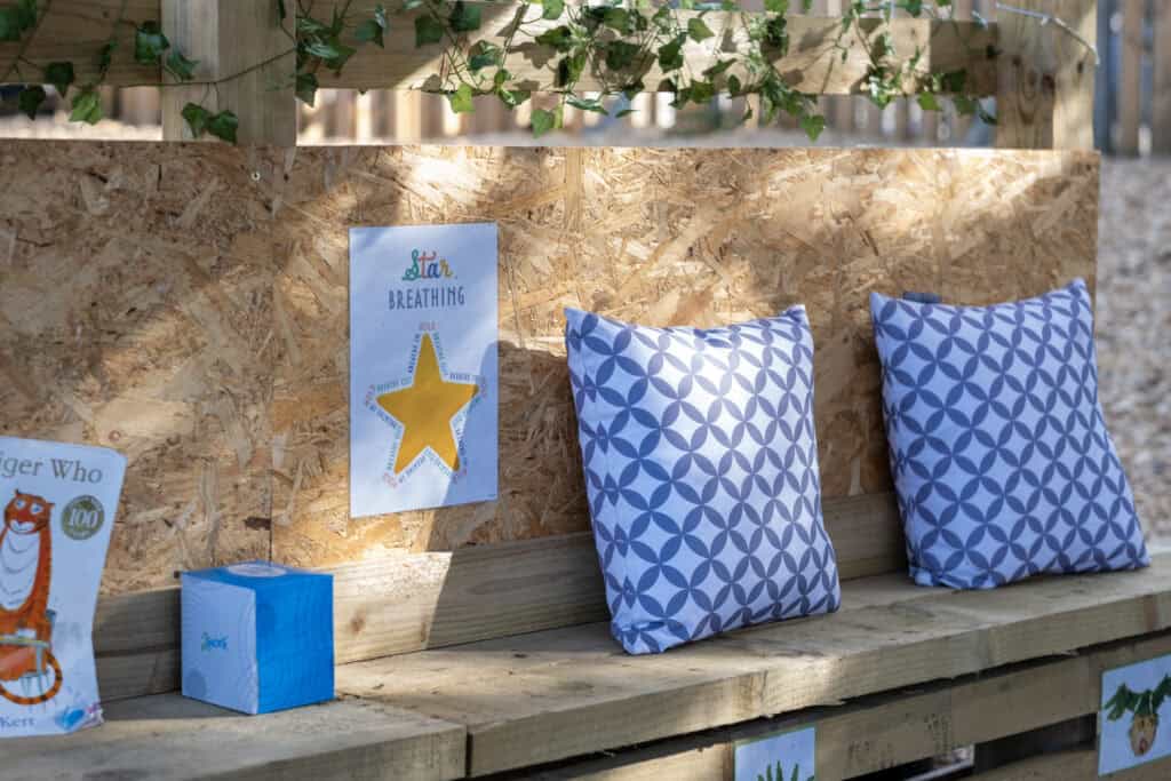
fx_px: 2733
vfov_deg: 16.3
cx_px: 586
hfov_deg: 24.2
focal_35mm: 84
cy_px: 390
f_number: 2.8
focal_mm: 56
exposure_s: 1/100
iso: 125
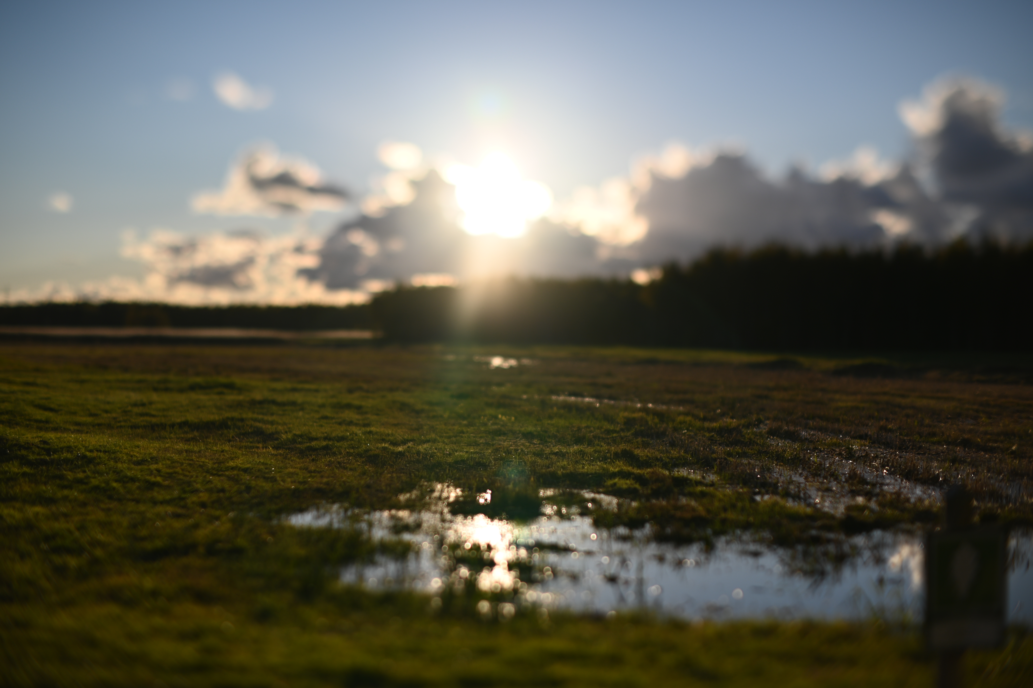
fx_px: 1434
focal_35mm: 50
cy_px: 344
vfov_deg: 27.0
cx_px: 516
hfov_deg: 39.6
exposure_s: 1/8000
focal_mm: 50
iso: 100
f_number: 1.4
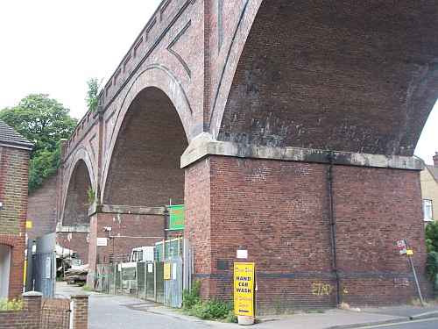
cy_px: 164
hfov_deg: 38.9
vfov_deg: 29.7
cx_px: 219
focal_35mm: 49
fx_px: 620
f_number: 4
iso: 200
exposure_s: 1/100
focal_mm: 8
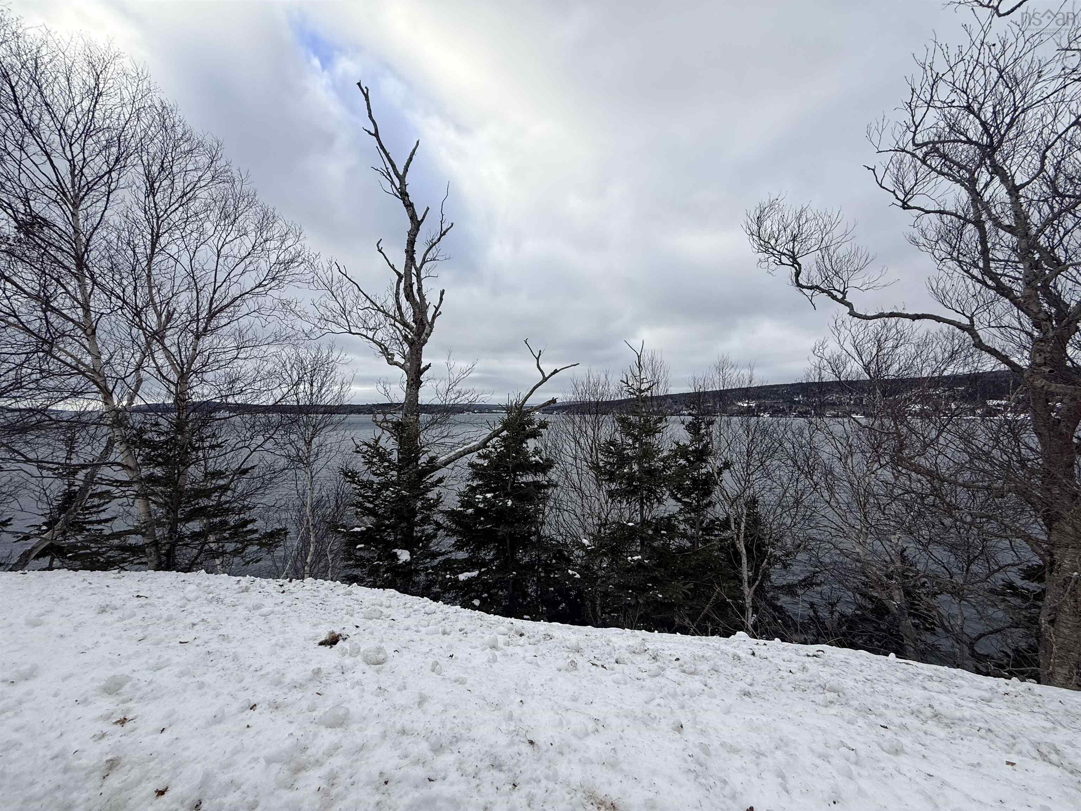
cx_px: 540
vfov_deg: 85.7
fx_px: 437
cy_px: 406
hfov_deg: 102.1
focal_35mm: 14
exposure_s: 1/1211
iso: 50
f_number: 2.2
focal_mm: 2.22
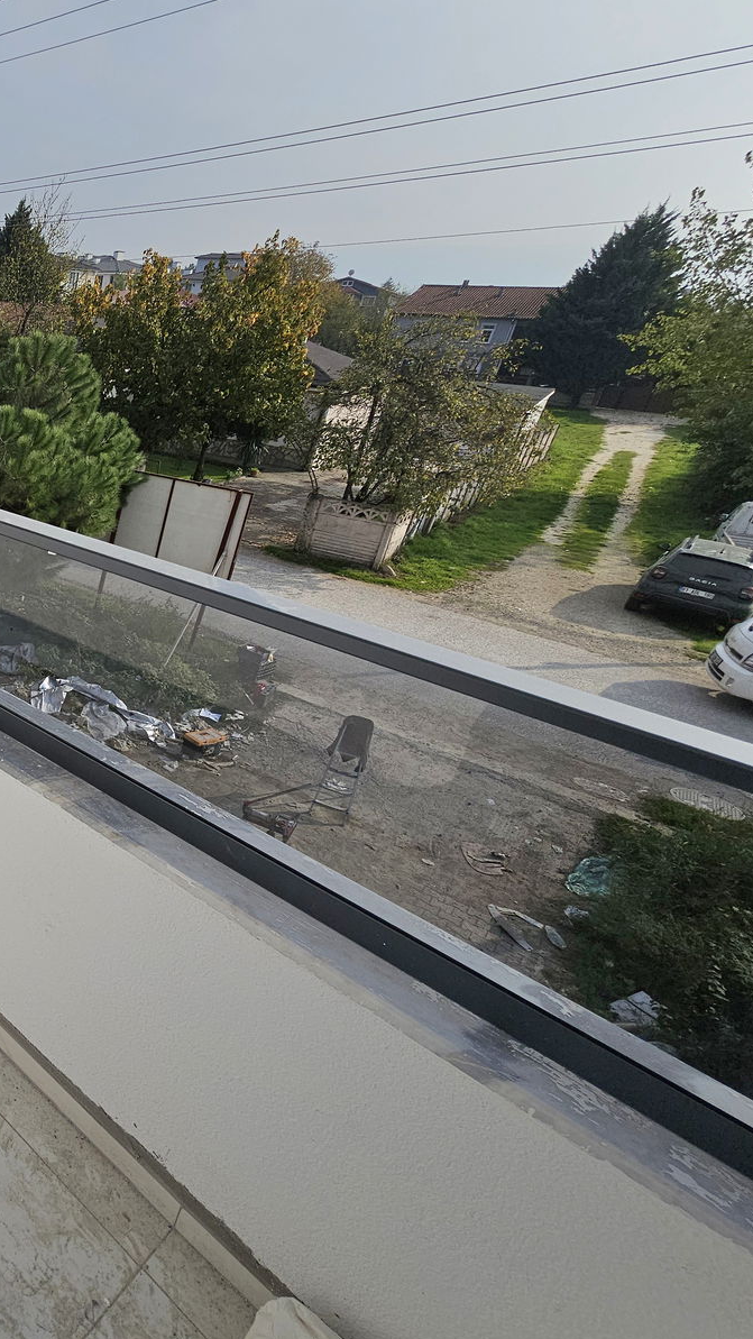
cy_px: 671
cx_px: -120
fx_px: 674
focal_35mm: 19
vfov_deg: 89.6
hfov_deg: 42.2
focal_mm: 2.2
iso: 50
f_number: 2.2
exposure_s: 1/5000
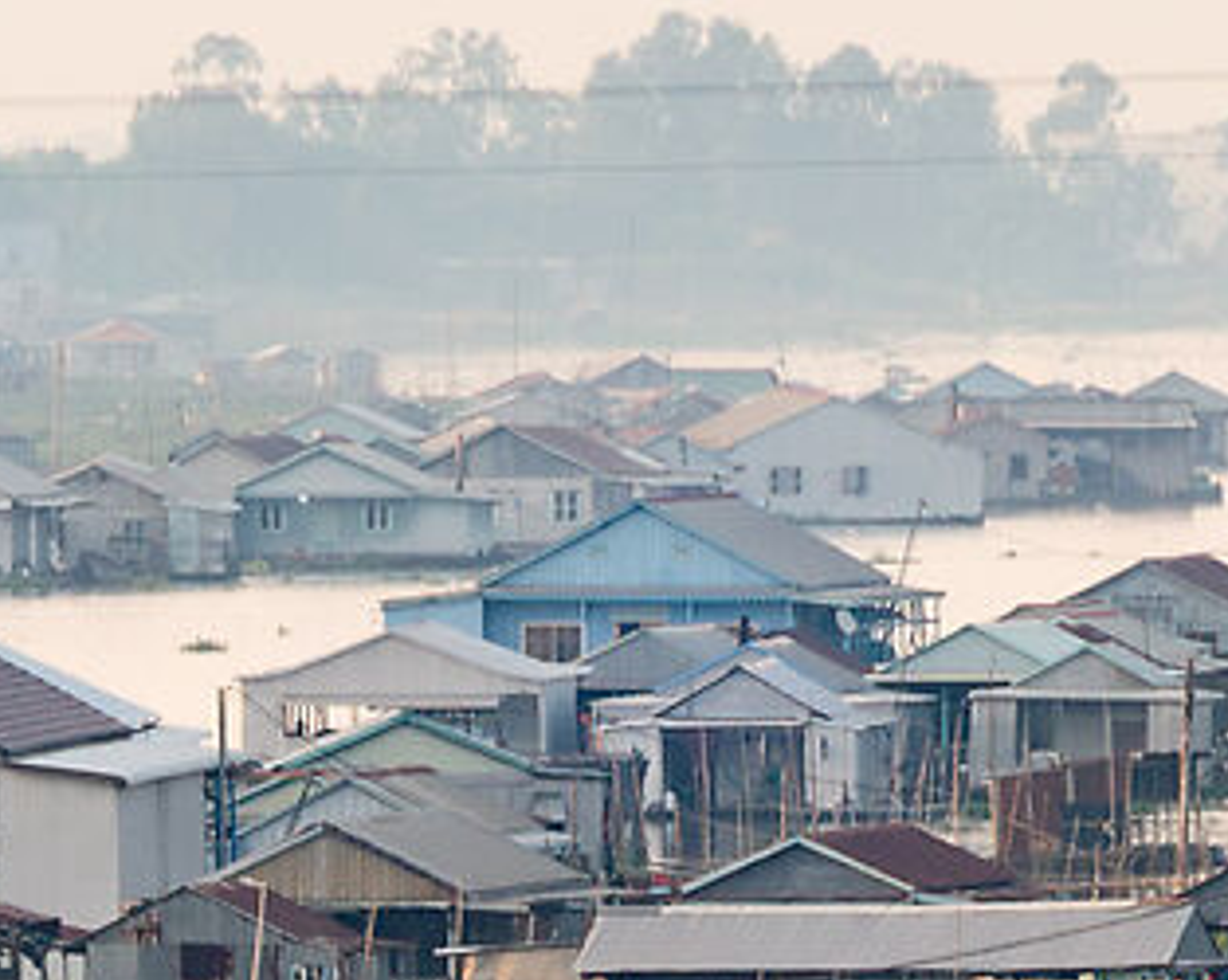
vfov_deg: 1.4
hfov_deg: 1.8
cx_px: -710
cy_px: 2630
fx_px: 39191
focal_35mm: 1079
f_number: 11
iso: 400
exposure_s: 1/50
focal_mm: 150
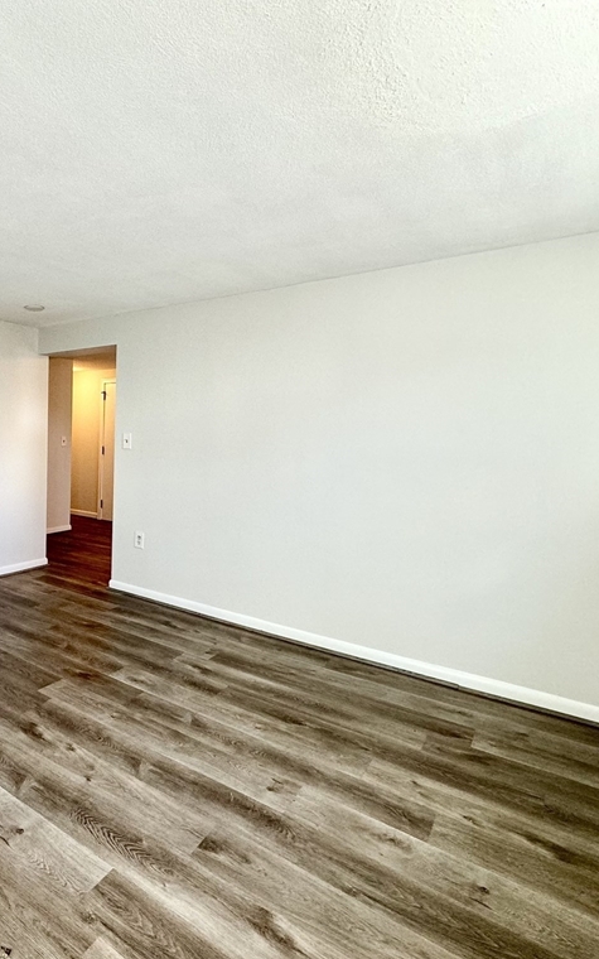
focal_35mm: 20
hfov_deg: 54.7
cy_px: 480
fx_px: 522
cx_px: 103
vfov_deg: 85.1
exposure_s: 1/120
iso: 160
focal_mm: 2.22
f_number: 2.2
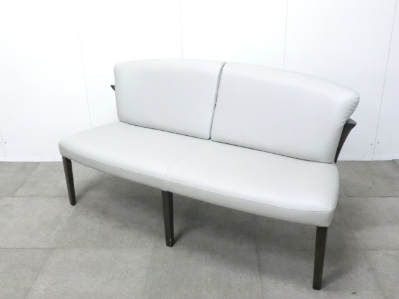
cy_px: 150
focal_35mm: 38
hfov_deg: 49.0
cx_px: 200
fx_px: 438
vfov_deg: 37.7
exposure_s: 1/30
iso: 800
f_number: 3.9
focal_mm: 6.9
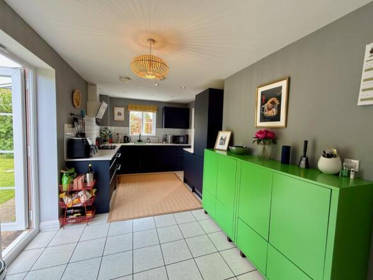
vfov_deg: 85.7
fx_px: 151
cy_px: 140
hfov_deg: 102.1
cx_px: 186
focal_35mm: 14
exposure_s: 1/99
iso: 125
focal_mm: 2.22
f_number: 2.2
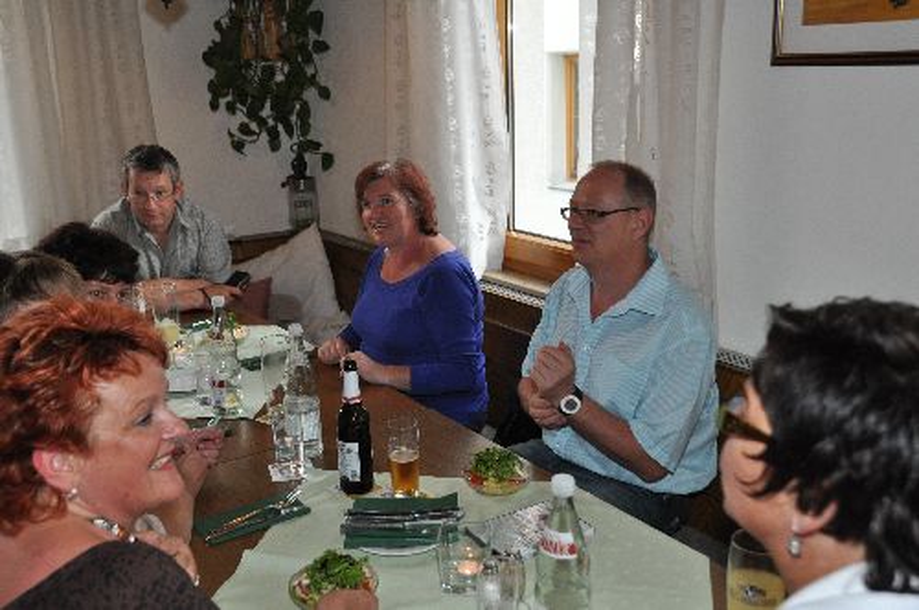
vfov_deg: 36.8
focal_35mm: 36
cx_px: 460
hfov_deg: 53.2
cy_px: 305
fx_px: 918
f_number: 4
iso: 800
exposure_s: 1/60
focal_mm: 24
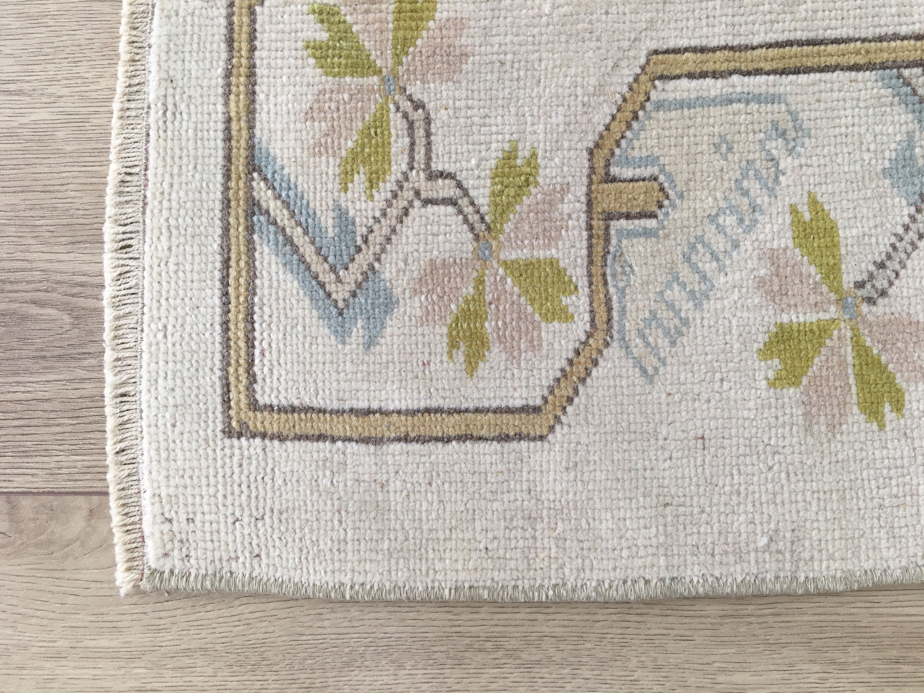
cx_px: 462
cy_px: 346
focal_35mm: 29
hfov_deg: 61.7
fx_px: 774
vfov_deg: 48.2
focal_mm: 4.15
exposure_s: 1/40
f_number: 2.2
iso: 25
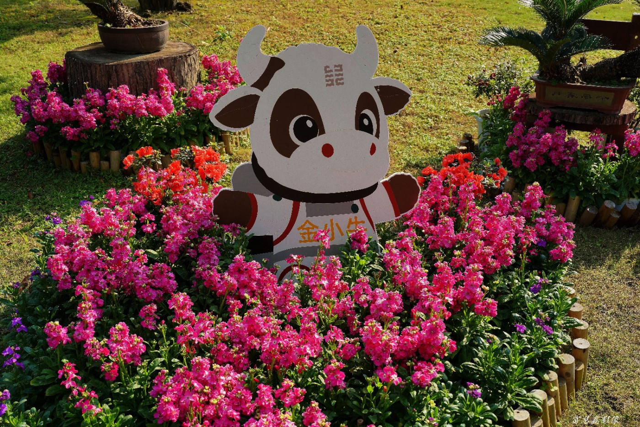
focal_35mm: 39
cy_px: 214
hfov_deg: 49.6
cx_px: 320
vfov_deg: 34.2
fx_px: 693
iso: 100
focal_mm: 39
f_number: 9
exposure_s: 1/80
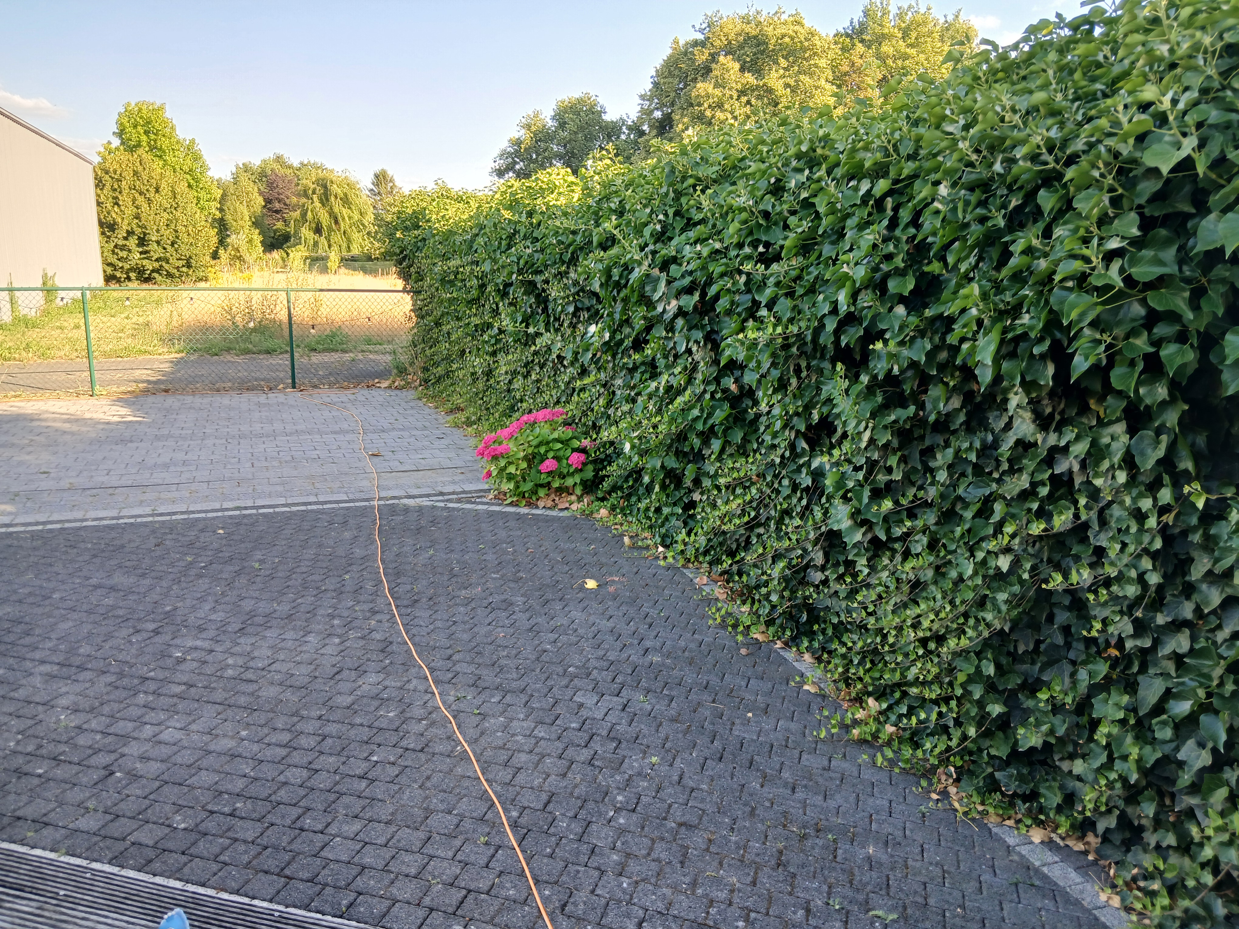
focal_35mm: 26
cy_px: 464
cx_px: 620
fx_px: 931
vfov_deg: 53.1
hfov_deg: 67.3
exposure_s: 1/60
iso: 25
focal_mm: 3.98
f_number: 1.8
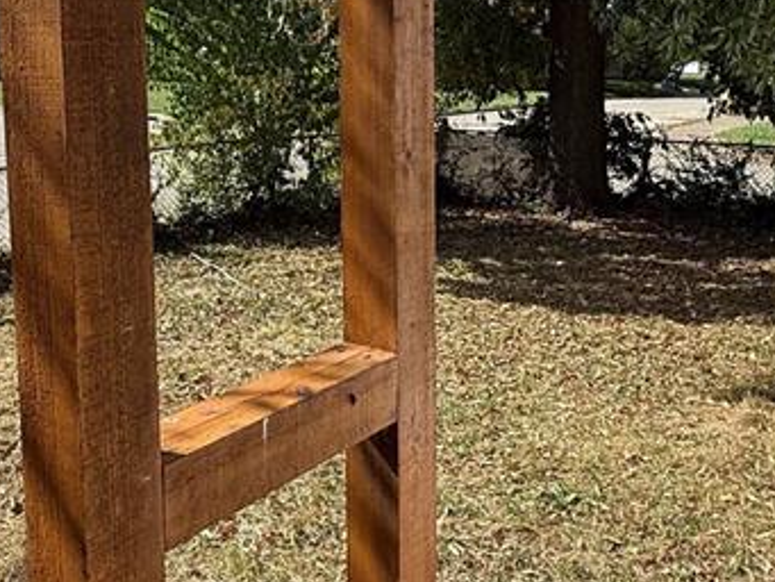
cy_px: 152
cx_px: 407
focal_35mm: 42
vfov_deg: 33.7
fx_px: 941
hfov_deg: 44.8
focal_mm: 2.22
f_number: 2.2
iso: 50
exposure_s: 1/569
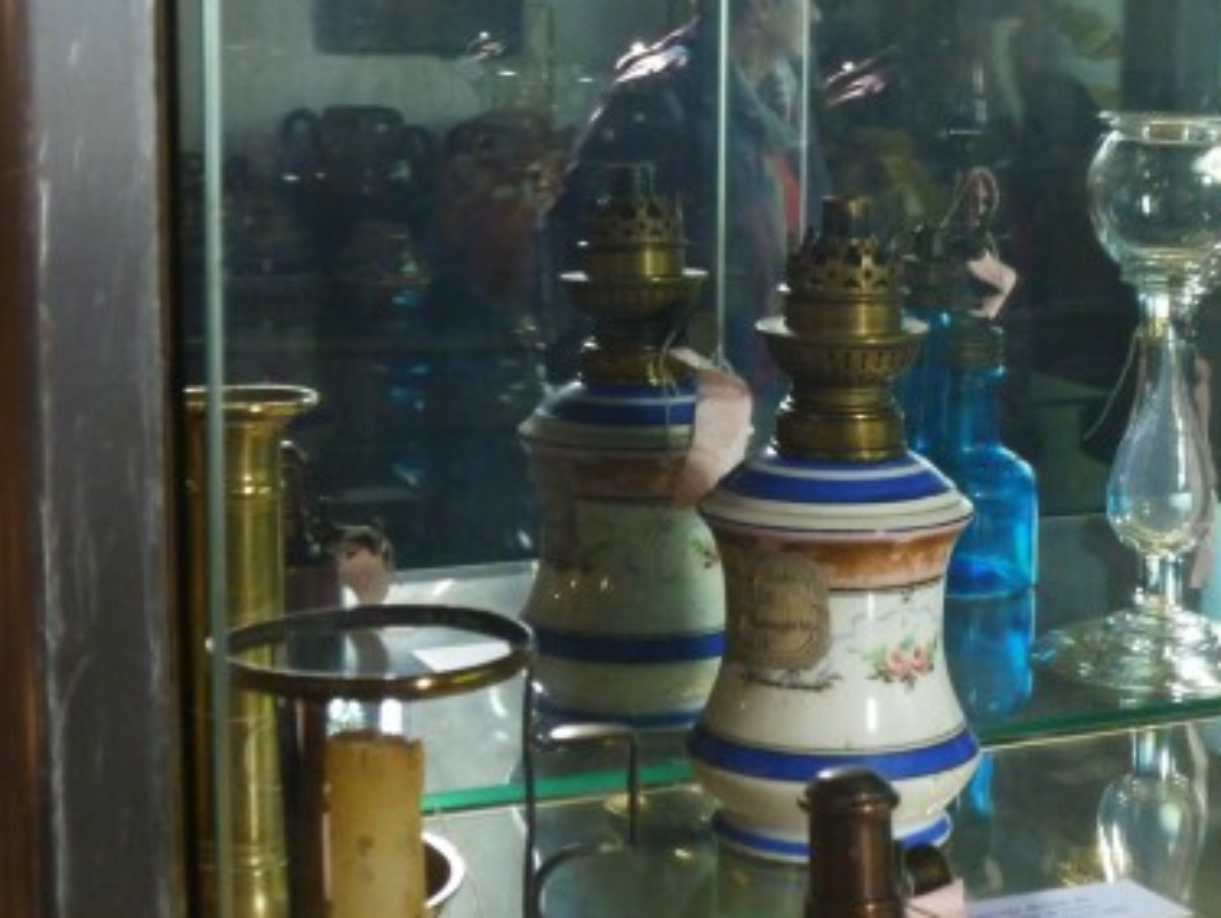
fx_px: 2718
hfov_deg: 25.0
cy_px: 421
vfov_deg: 19.2
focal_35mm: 77
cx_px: 953
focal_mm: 8
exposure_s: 1/20
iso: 400
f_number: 3.9
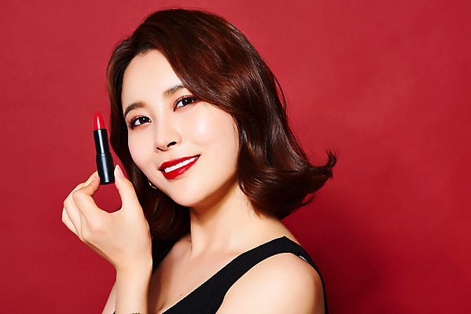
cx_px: 236
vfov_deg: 13.1
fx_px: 1374
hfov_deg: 19.4
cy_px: 157
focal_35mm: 105
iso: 100
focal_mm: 105
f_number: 16
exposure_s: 1/125
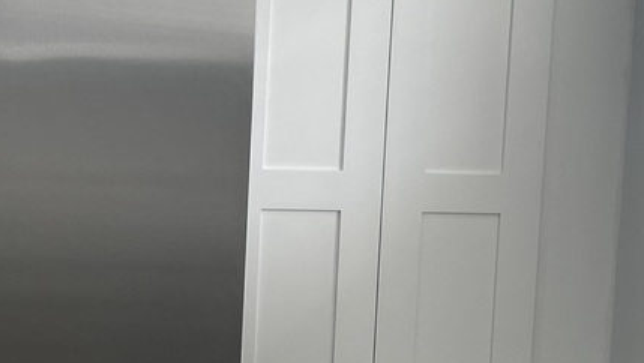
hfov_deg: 21.8
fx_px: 1623
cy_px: -45
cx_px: 44
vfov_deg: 12.5
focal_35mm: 95
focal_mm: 4.2
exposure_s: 1/120
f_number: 1.6
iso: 50
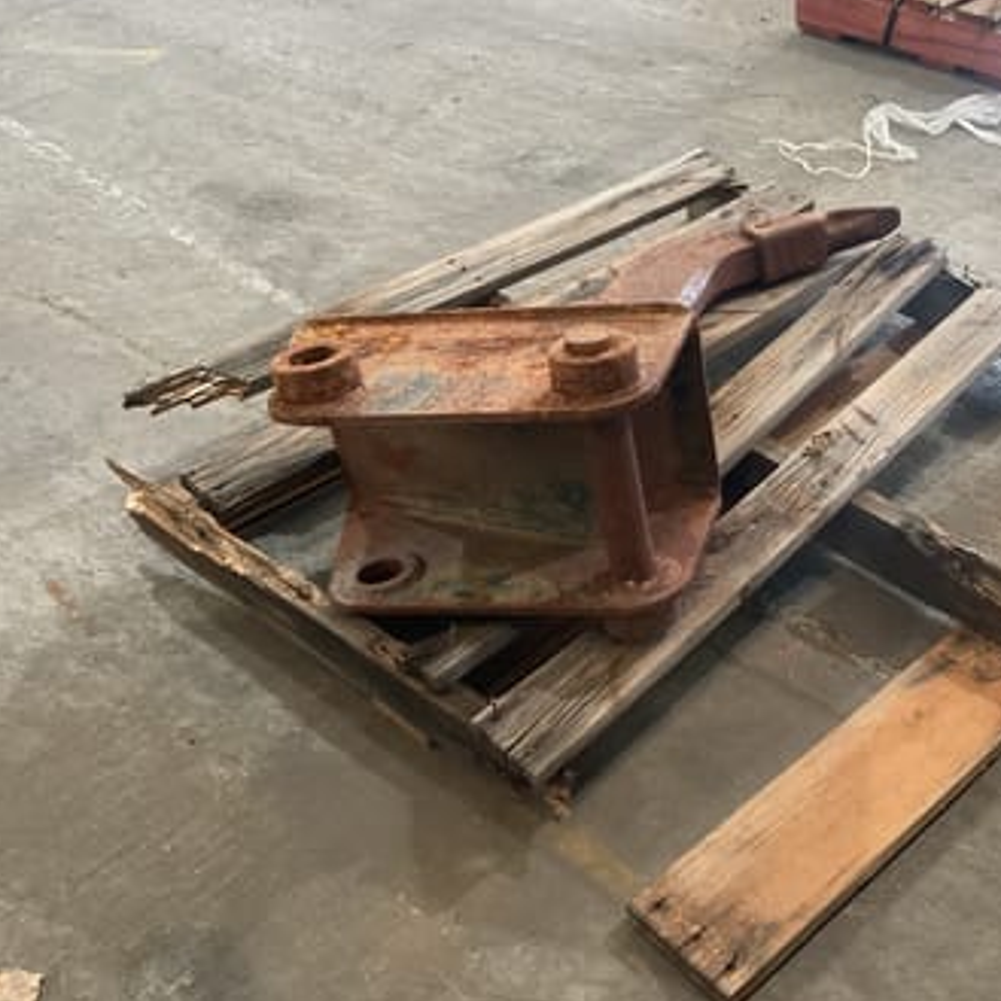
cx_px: 712
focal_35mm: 39
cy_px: 519
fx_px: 1276
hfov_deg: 41.9
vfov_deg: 42.8
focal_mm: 3
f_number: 1.8
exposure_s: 1/60
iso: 250
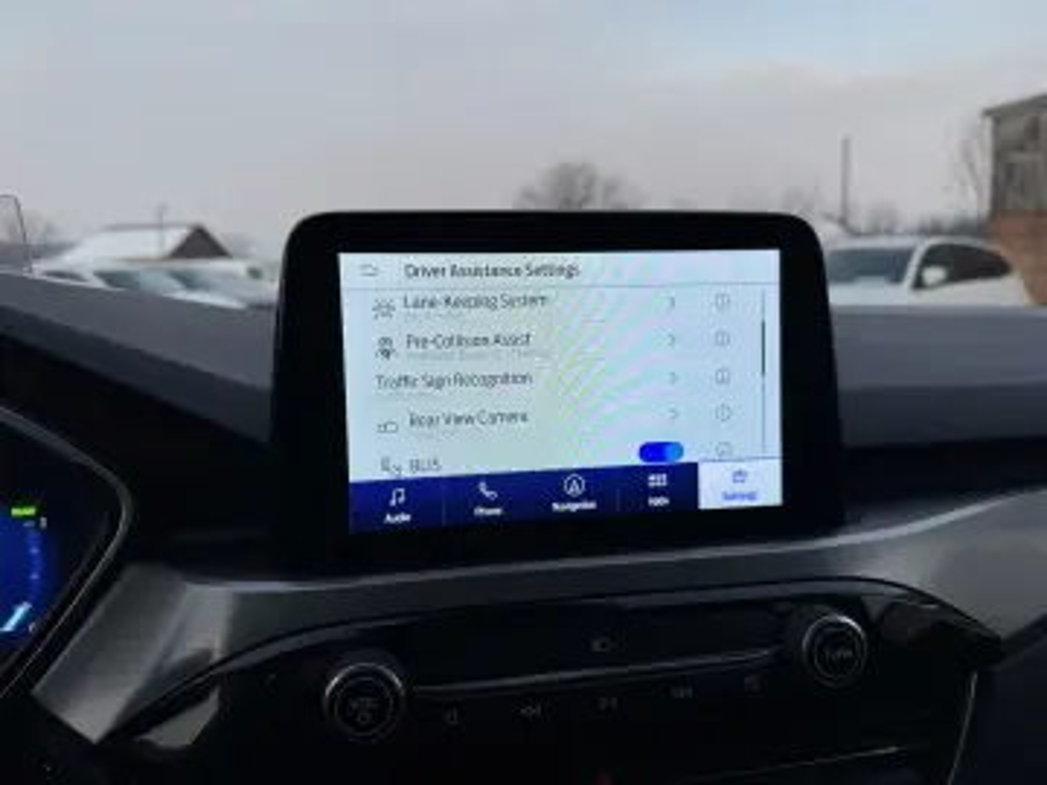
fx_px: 726
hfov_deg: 71.6
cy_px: 392
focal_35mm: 24
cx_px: 524
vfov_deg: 56.8
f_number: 1.78
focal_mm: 6.76
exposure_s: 1/448
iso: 80
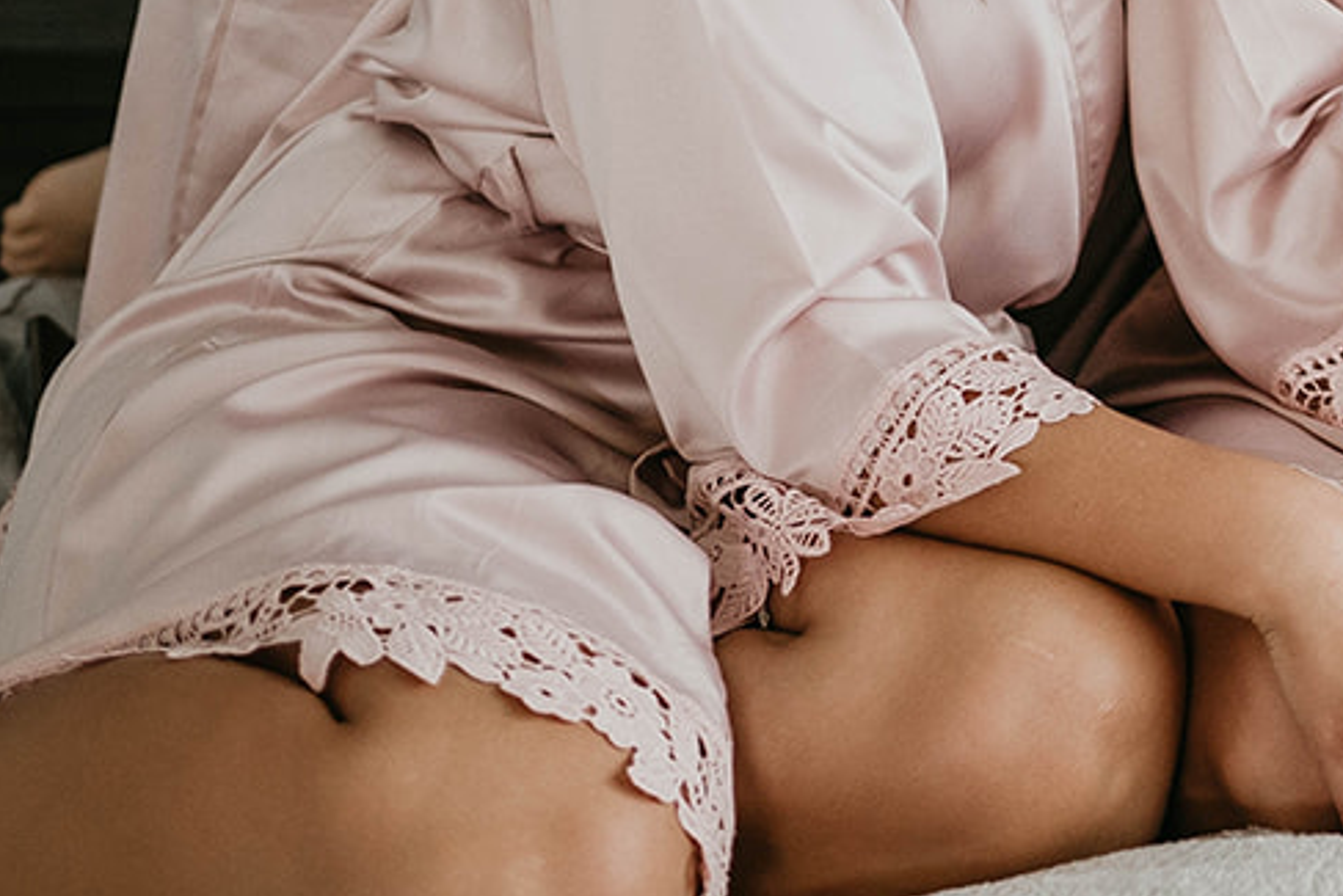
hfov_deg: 16.3
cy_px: -500
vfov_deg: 11.4
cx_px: 2002
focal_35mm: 115
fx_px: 4291
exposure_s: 1/160
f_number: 2
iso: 320
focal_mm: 35
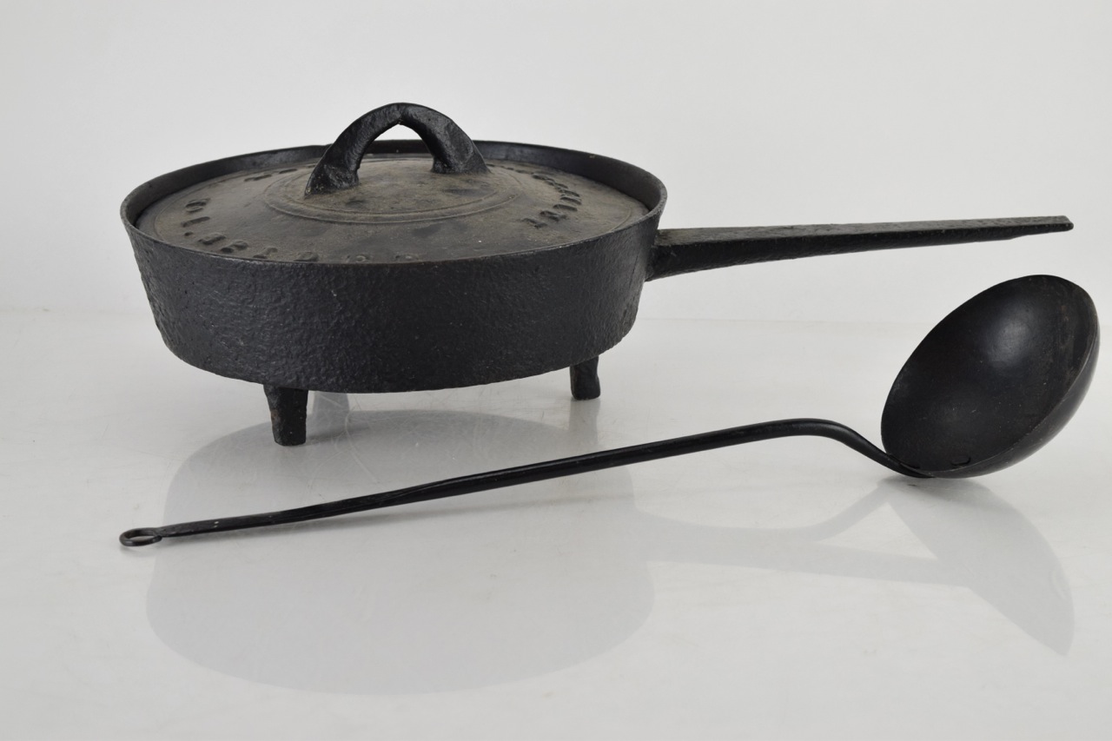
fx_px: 2224
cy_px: 370
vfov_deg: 18.9
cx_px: 556
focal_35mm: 72
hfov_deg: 28.1
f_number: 6.3
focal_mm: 48
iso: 800
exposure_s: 1/125
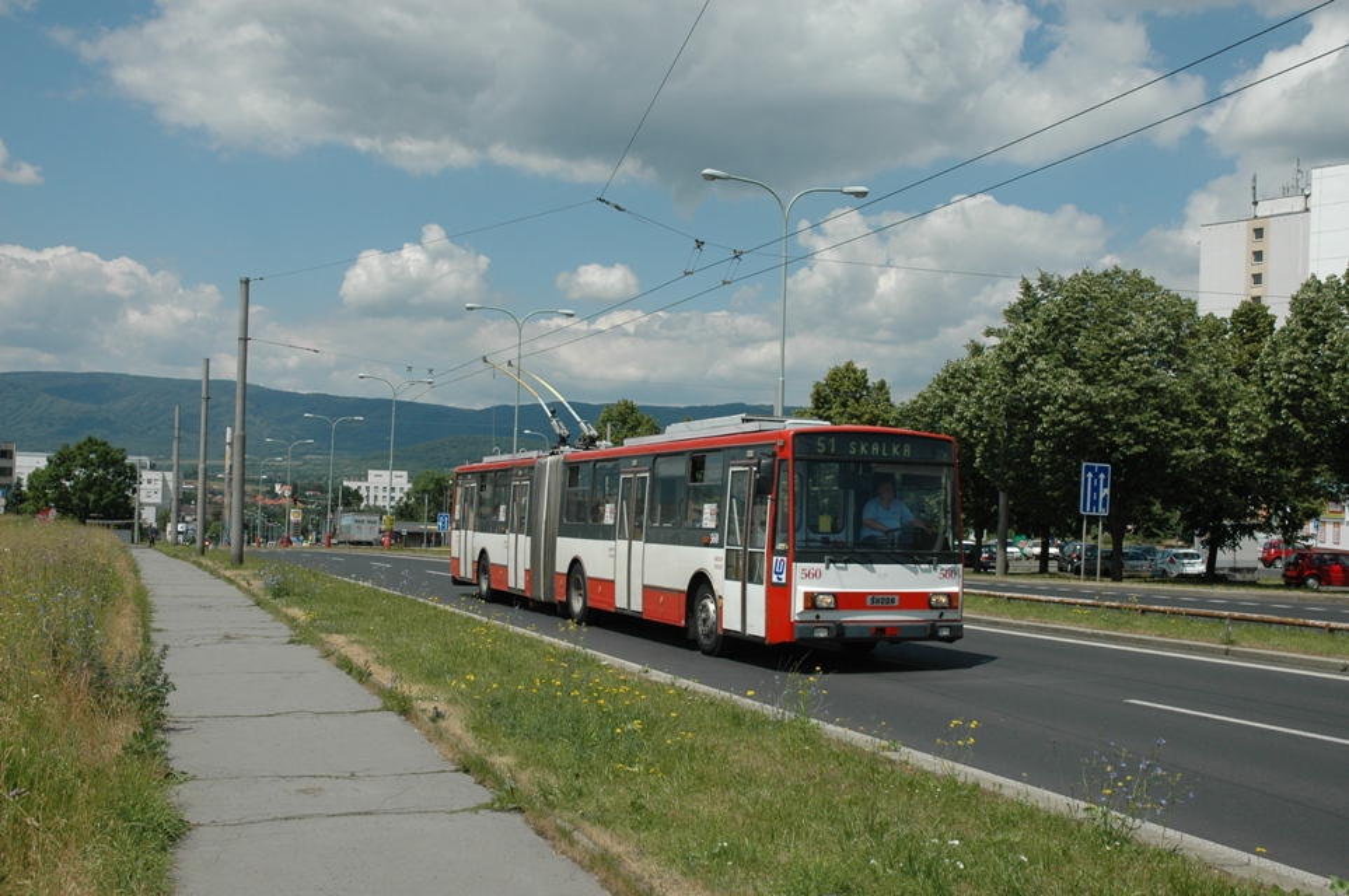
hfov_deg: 48.0
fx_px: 1516
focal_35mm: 40
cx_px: 674
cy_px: 448
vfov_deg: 32.9
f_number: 6.3
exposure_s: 1/2000
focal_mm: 27
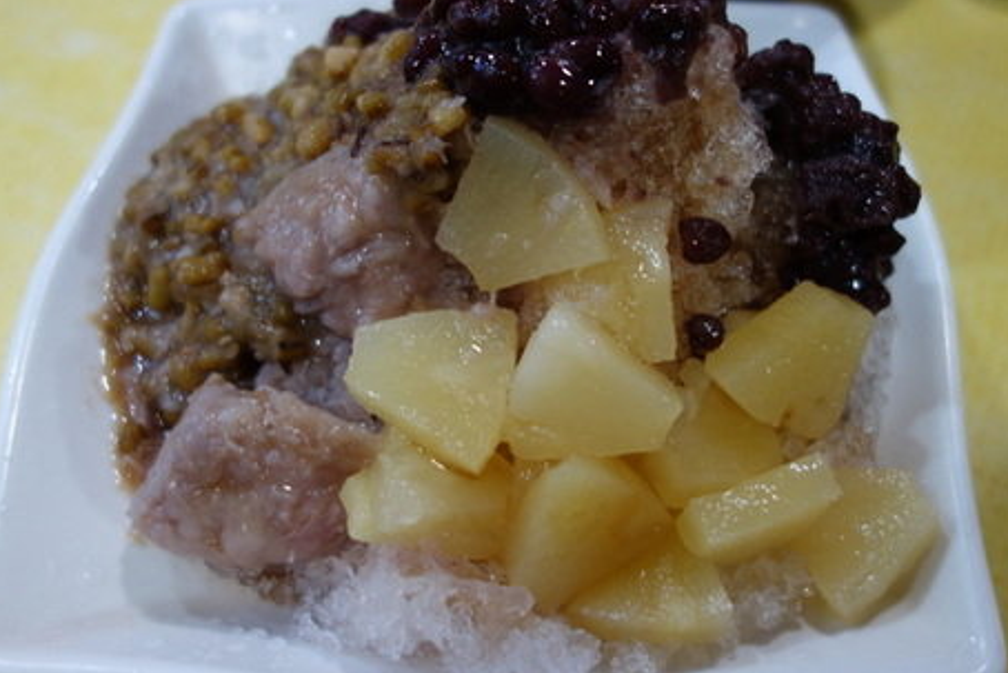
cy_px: 285
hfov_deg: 51.9
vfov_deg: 35.9
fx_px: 1036
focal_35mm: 37
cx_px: 515
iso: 125
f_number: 1.8
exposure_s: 1/40
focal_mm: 10.4
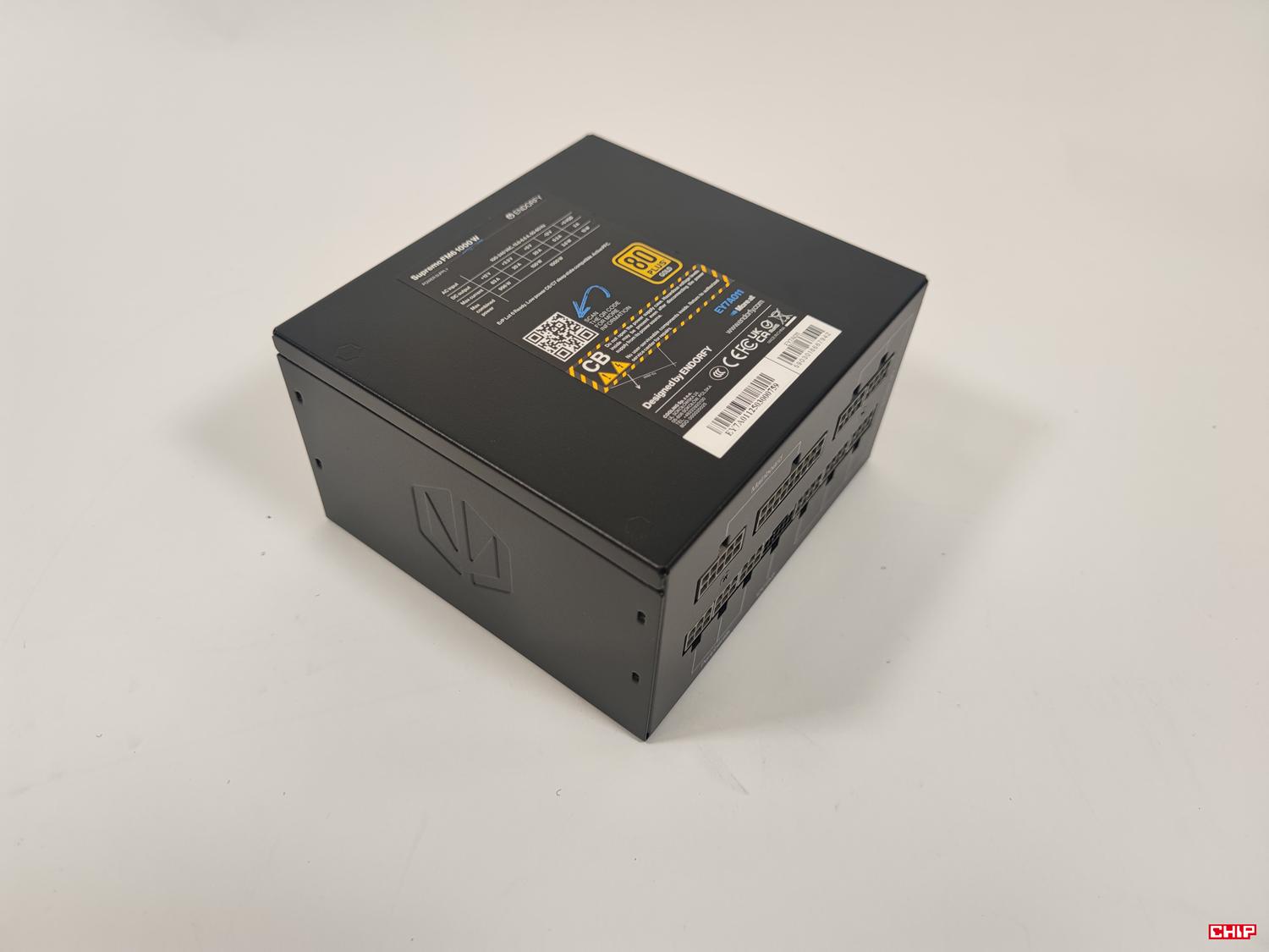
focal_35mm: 25
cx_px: 634
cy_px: 476
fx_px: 916
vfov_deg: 54.9
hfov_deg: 69.4
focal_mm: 6.78
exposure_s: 1/100
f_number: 1.85
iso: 60
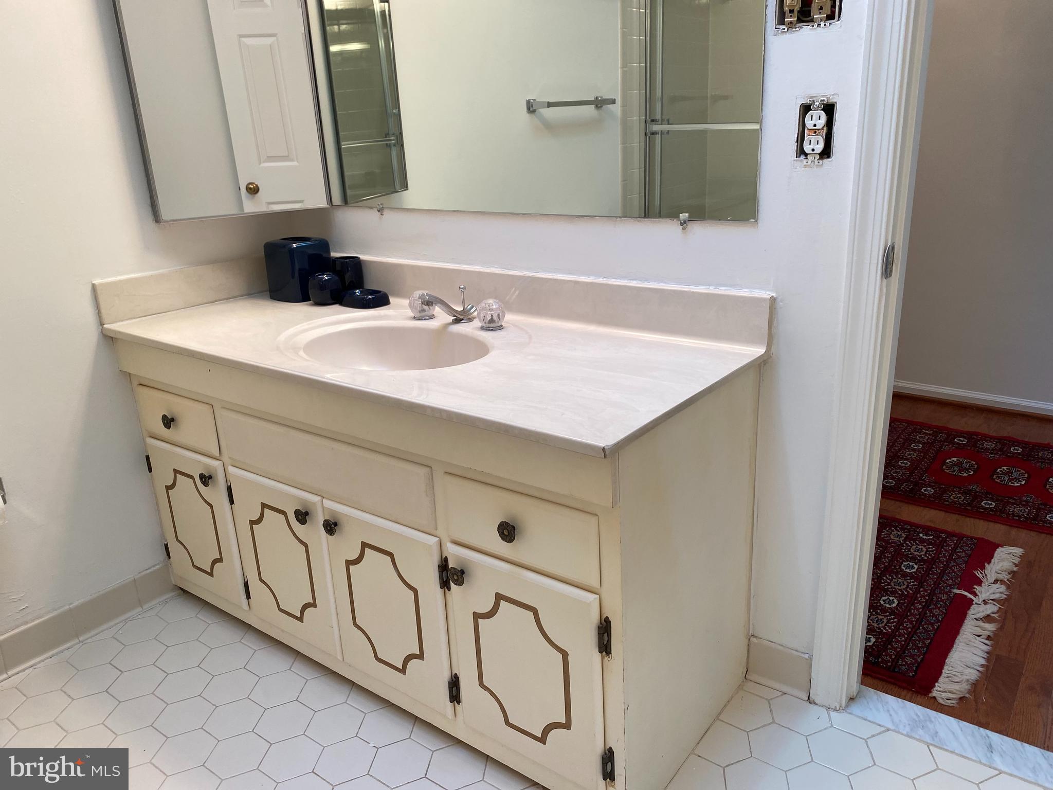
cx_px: 526
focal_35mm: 26
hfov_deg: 67.3
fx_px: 791
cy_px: 395
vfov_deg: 53.1
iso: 64
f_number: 1.8
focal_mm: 4.25
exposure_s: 1/60
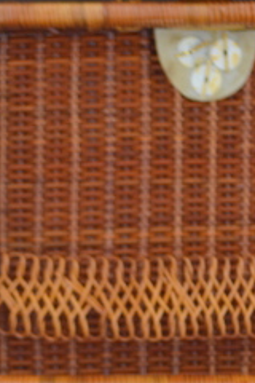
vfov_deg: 14.4
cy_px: 399
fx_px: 1487
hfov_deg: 9.8
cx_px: 207
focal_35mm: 140
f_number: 4.8
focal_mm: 32
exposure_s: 1/80
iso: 400
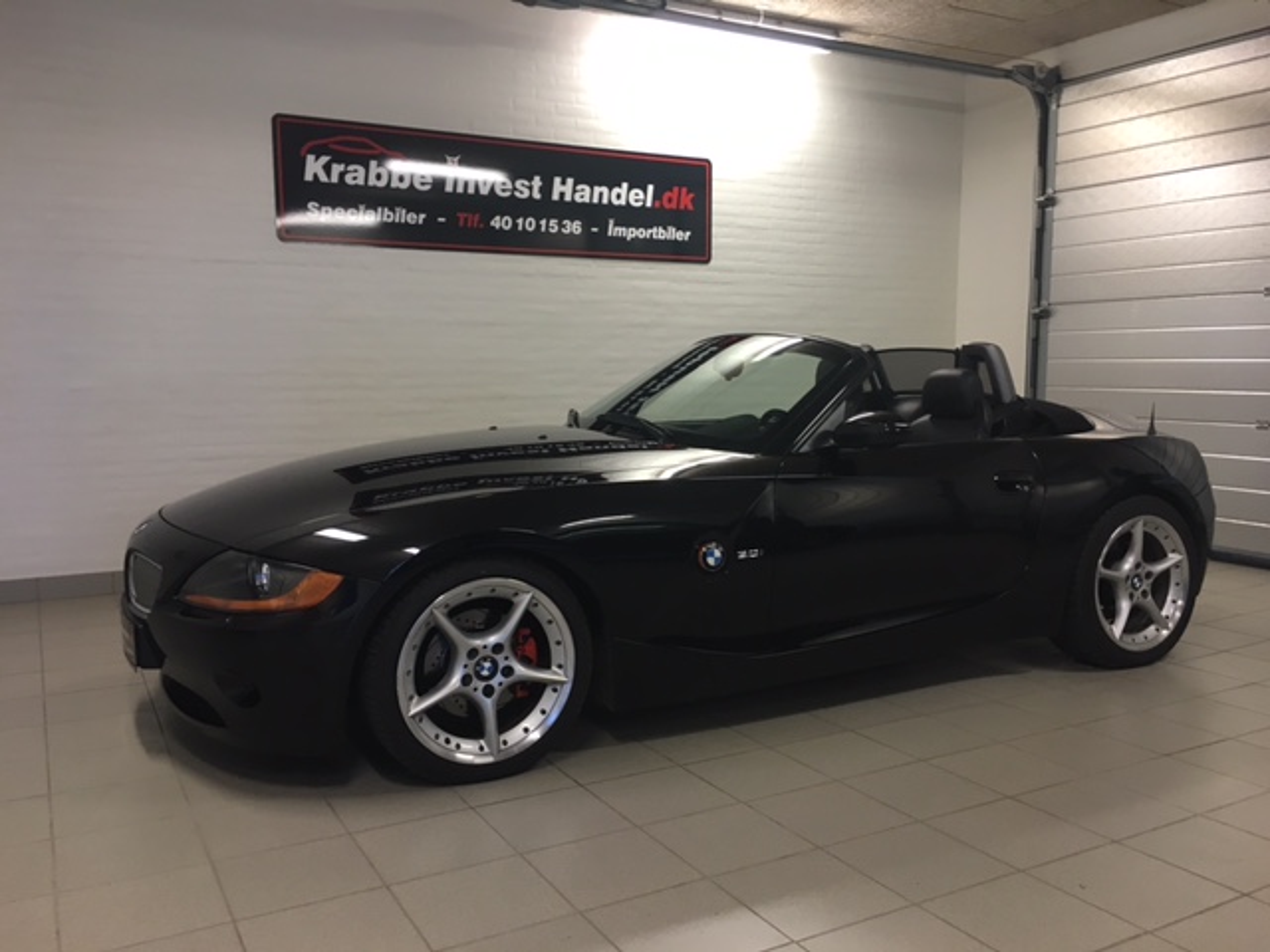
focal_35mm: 29
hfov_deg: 61.7
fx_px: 1064
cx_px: 635
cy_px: 476
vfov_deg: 48.2
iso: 100
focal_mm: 4.15
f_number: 2.2
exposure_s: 1/33
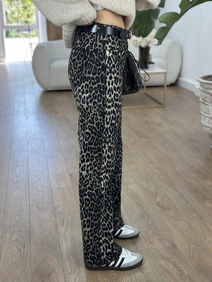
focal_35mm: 49
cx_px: 106
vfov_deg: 38.9
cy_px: 140
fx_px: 400
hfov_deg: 29.7
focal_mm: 6.86
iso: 64
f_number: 1.78
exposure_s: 1/104
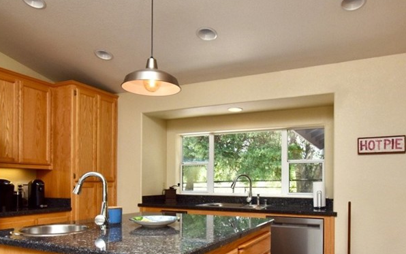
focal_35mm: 29
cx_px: 210
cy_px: 202
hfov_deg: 64.8
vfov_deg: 41.6
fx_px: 320
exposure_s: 1/160
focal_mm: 11
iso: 250
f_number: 9
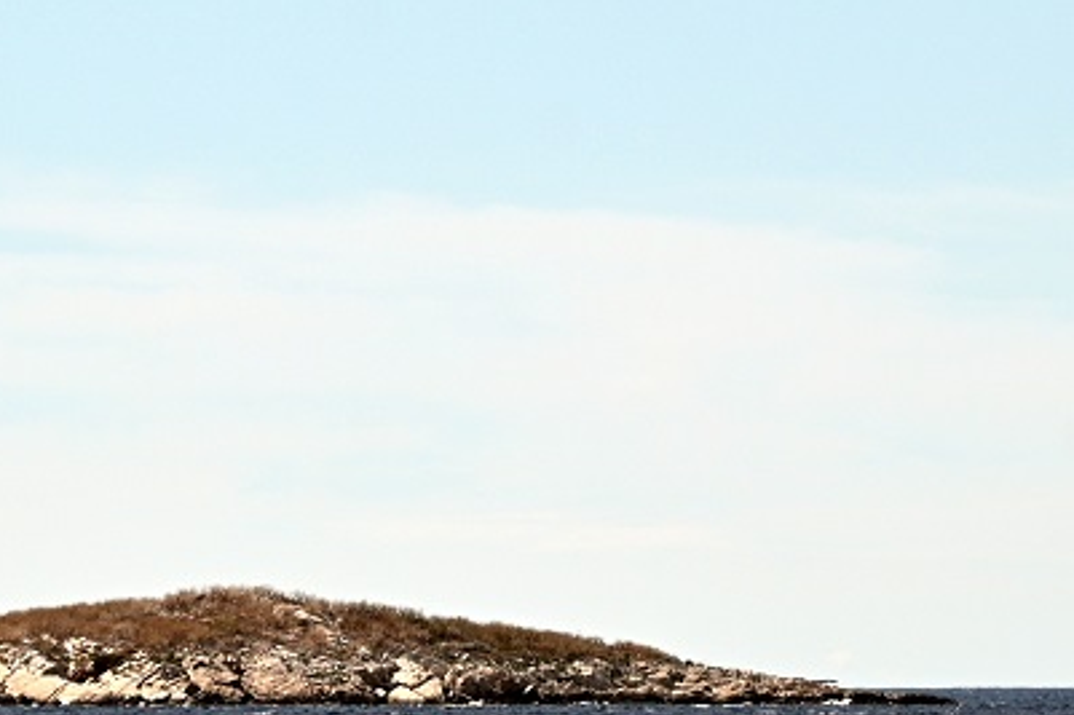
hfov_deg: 2.8
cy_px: 127
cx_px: 651
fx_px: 22245
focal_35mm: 746
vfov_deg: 1.8
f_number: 6.3
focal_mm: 230
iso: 100
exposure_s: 1/1250
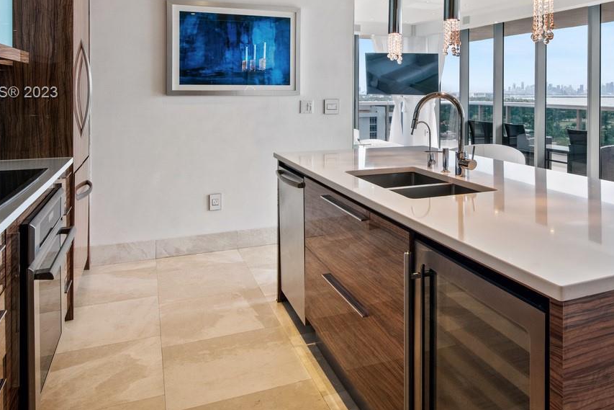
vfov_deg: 42.1
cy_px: 94
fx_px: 512
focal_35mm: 30
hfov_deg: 60.6
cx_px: 404
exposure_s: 1/30
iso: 400
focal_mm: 16
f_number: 11
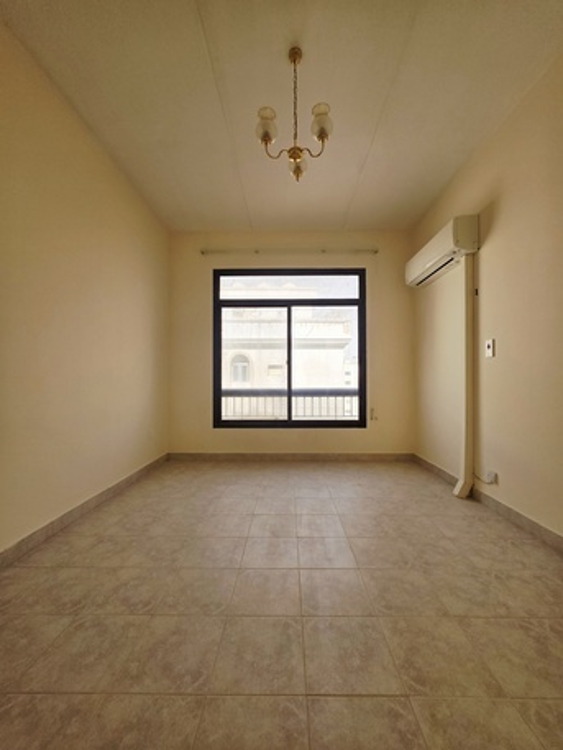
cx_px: 282
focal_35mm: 13
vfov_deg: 106.2
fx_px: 282
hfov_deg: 89.9
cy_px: 375
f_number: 1.9
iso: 40
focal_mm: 2.2
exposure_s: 1/345
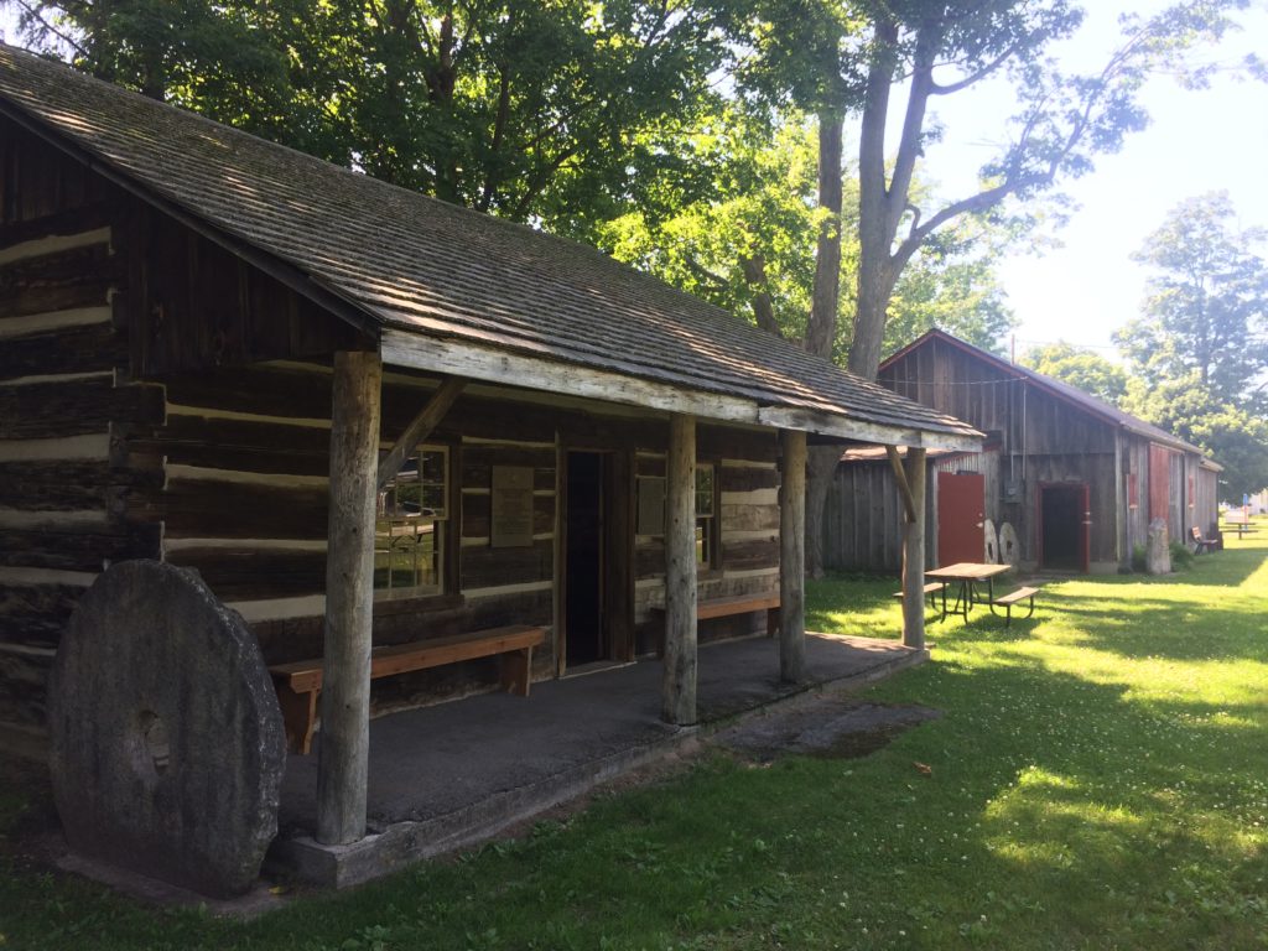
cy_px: 476
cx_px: 634
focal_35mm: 29
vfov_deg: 48.2
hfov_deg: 61.7
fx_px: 1062
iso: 32
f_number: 2.2
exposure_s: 1/203
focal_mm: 4.15
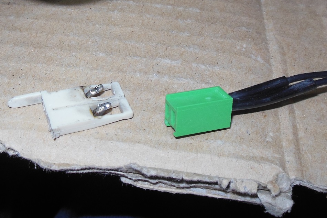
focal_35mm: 28
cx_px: 160
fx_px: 254
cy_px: 122
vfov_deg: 46.3
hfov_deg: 65.5
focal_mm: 4.5
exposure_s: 1/30
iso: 125
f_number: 6.4
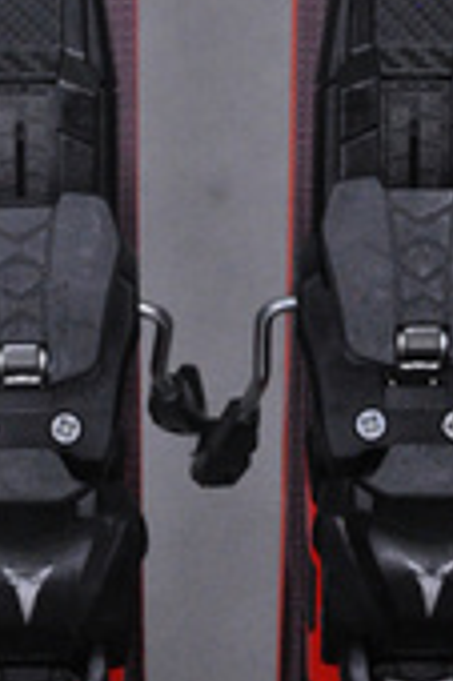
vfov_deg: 7.4
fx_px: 5258
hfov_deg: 4.9
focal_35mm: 278
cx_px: 206
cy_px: 76
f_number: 9.5
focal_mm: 70
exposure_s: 1/125
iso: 3200
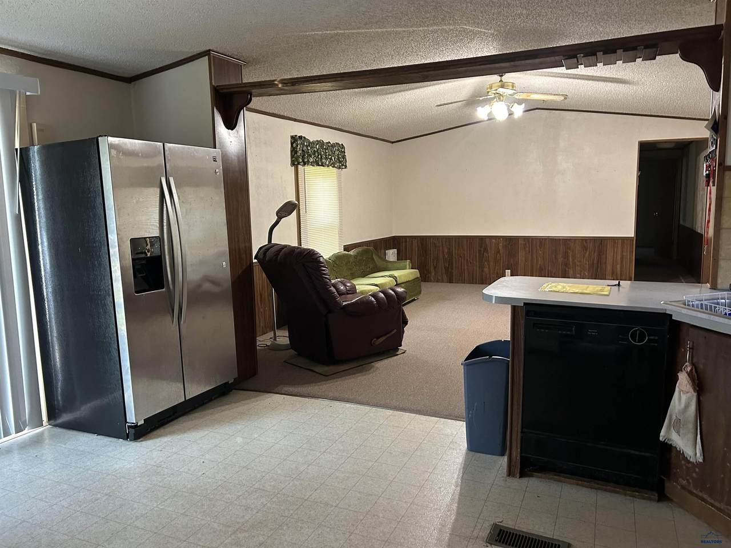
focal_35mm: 26
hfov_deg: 67.3
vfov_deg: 53.1
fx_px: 549
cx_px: 366
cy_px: 274
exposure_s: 1/60
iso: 250
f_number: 1.5
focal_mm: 5.7
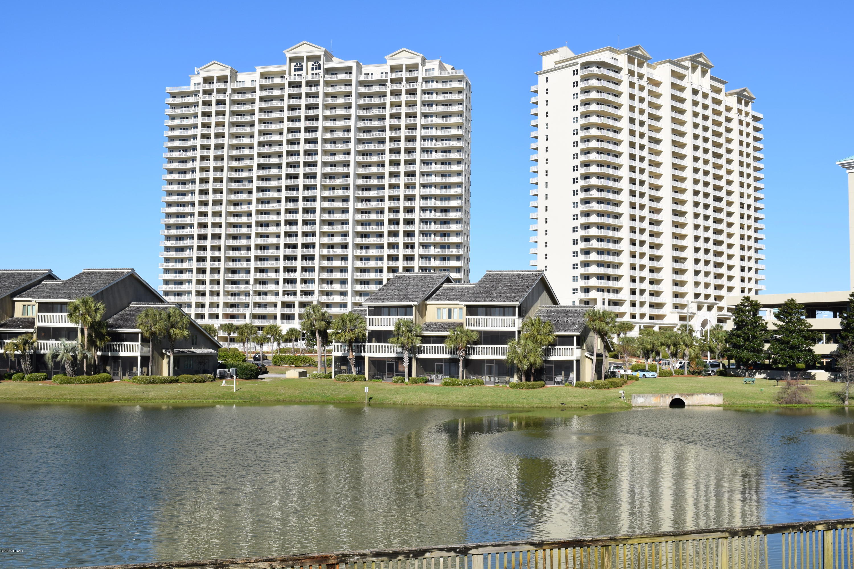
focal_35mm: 39
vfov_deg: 34.2
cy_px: 284
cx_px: 427
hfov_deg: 49.6
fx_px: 925
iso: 200
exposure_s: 1/400
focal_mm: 26
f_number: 10
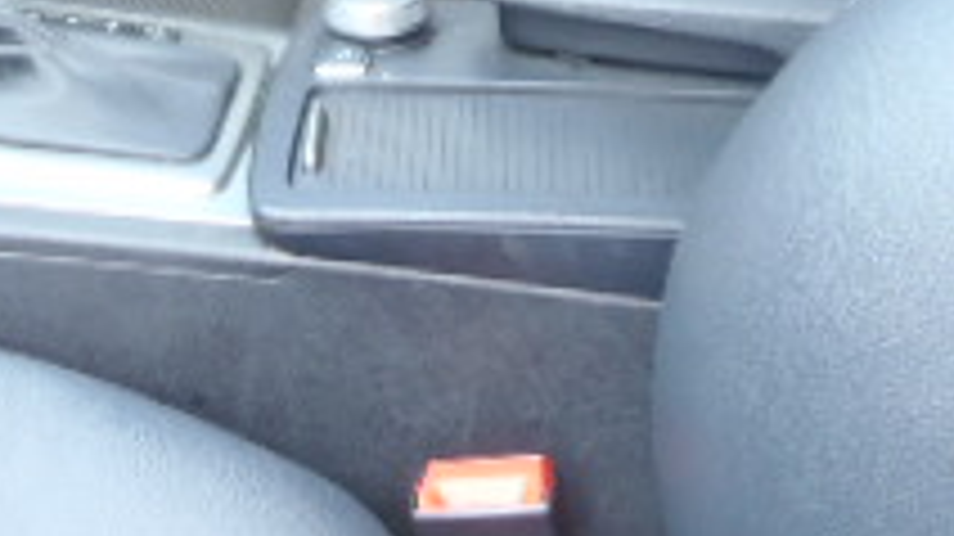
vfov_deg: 12.2
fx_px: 2326
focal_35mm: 92
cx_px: -50
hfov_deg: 22.1
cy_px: -387
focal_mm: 5
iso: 160
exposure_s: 1/30
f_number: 3.5
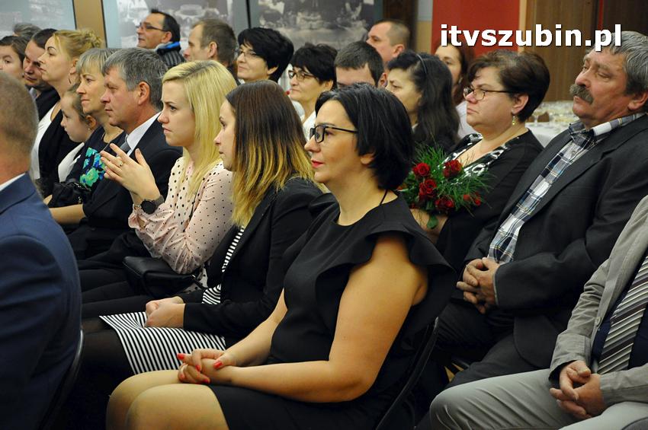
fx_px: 1403
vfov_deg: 17.5
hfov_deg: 26.0
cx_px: 324
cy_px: 215
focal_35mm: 78
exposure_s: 1/80
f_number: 5.6
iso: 2500
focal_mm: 52
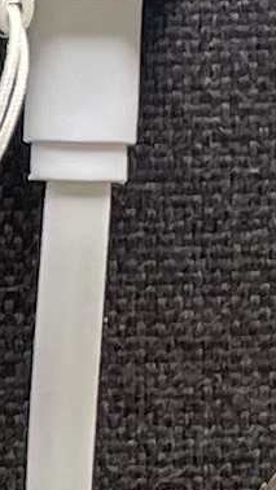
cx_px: -727
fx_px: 3924
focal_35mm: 302
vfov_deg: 7.1
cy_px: 395
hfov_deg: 3.8
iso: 100
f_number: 1.6
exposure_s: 1/121
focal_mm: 4.2
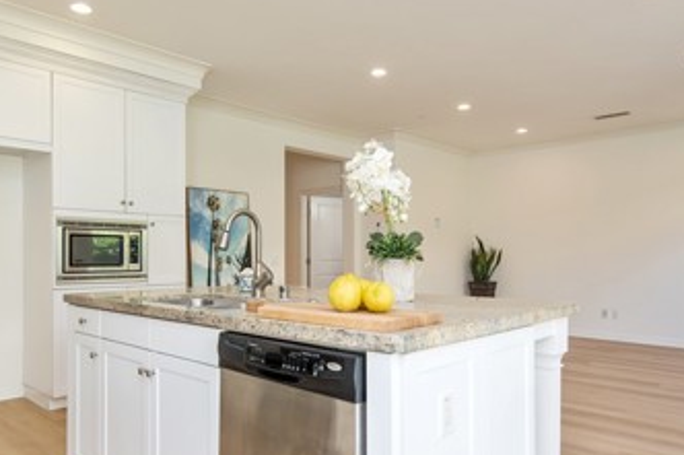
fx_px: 513
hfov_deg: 67.3
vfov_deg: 47.7
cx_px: 313
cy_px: 264
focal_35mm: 27
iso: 200
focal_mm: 14
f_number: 4
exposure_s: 1/60
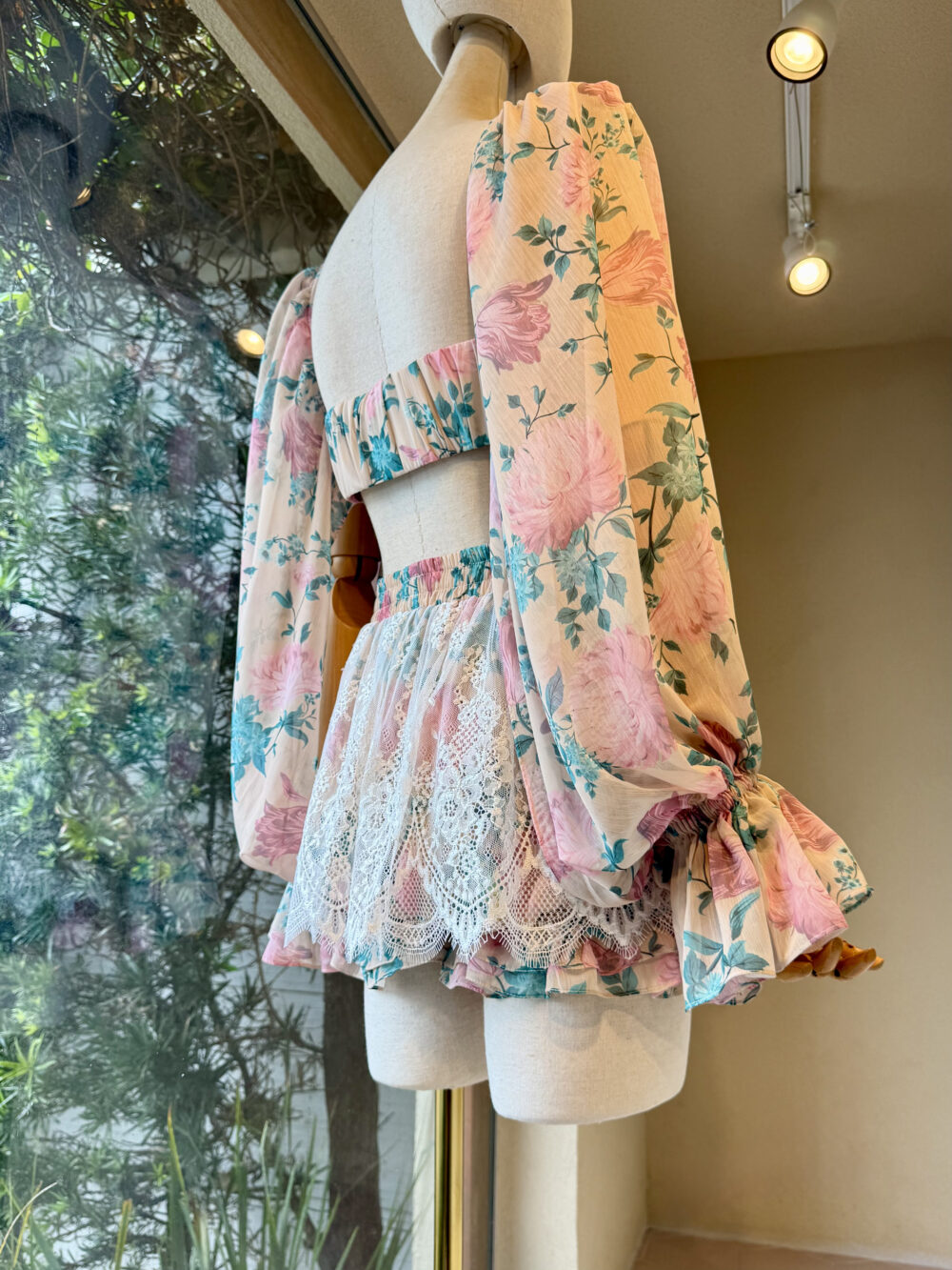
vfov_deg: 71.6
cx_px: 476
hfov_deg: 56.8
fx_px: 880
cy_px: 635
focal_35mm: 24
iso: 64
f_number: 1.78
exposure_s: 1/271
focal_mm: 6.76
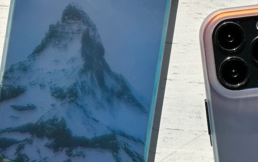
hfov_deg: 11.6
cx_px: 87
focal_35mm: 181
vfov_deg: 7.2
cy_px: -17
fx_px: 1273
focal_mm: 9
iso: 32
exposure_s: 1/1309
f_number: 2.8
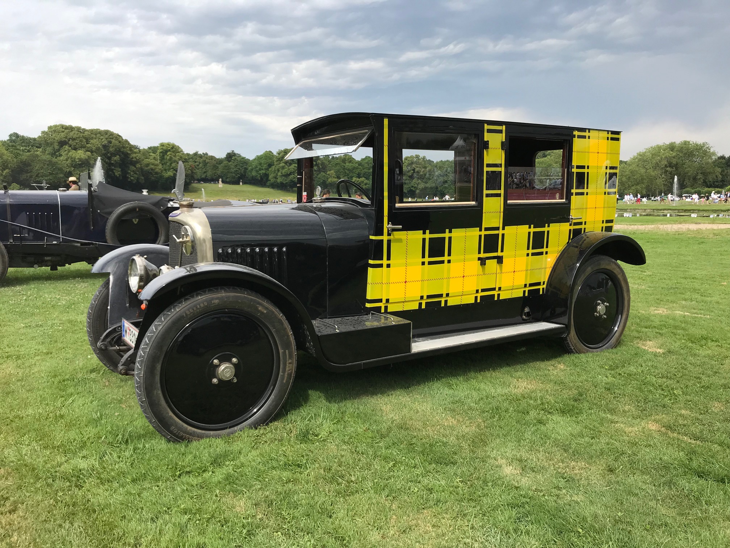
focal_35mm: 28
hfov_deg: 63.4
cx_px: 365
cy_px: 274
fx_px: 590
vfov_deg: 49.7
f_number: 1.8
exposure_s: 1/1153
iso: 20
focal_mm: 3.99
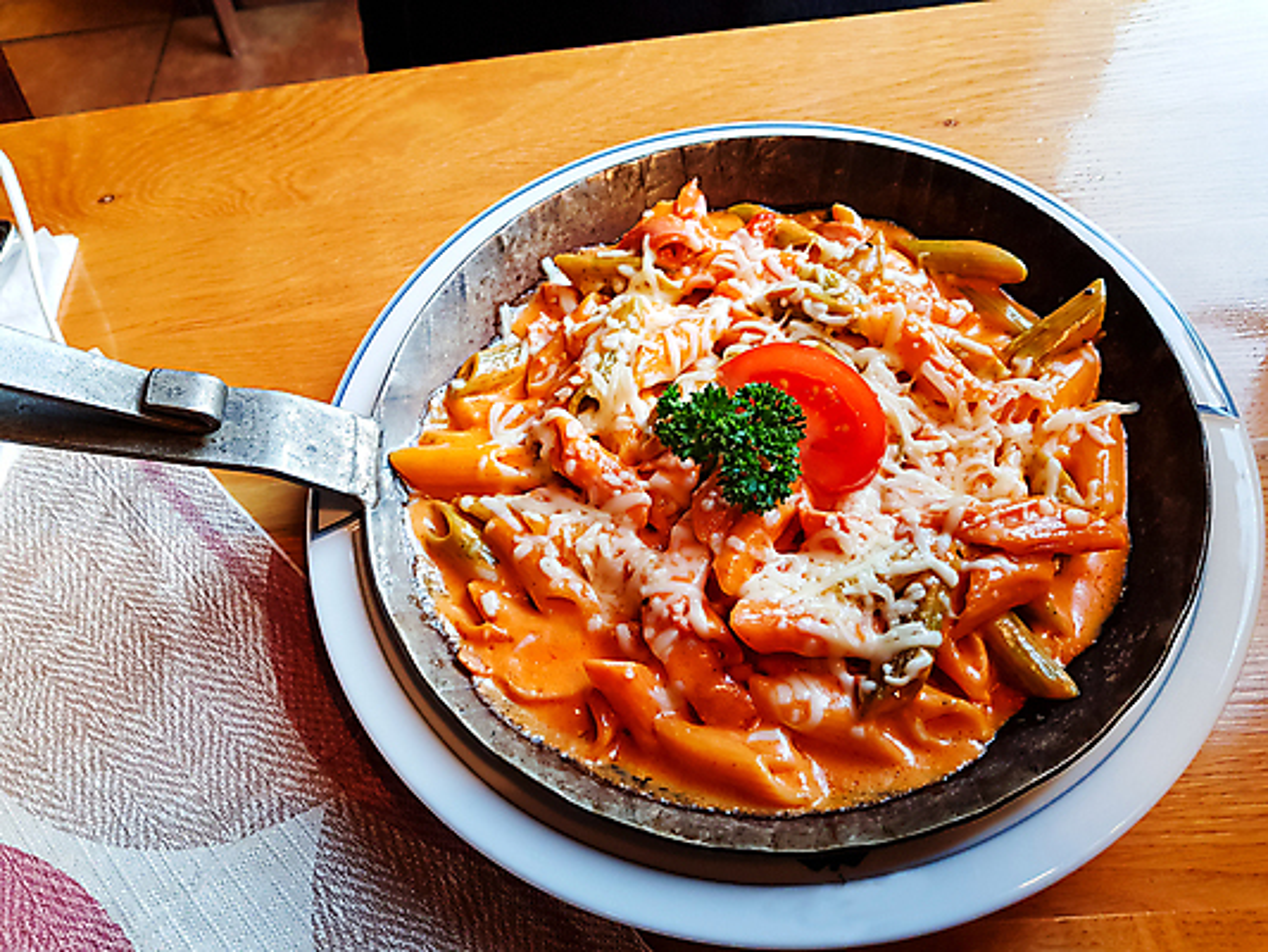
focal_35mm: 26
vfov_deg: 53.1
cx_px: 634
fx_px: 953
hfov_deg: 67.3
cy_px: 476
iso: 80
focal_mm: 4.2
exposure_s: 1/50
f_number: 1.7
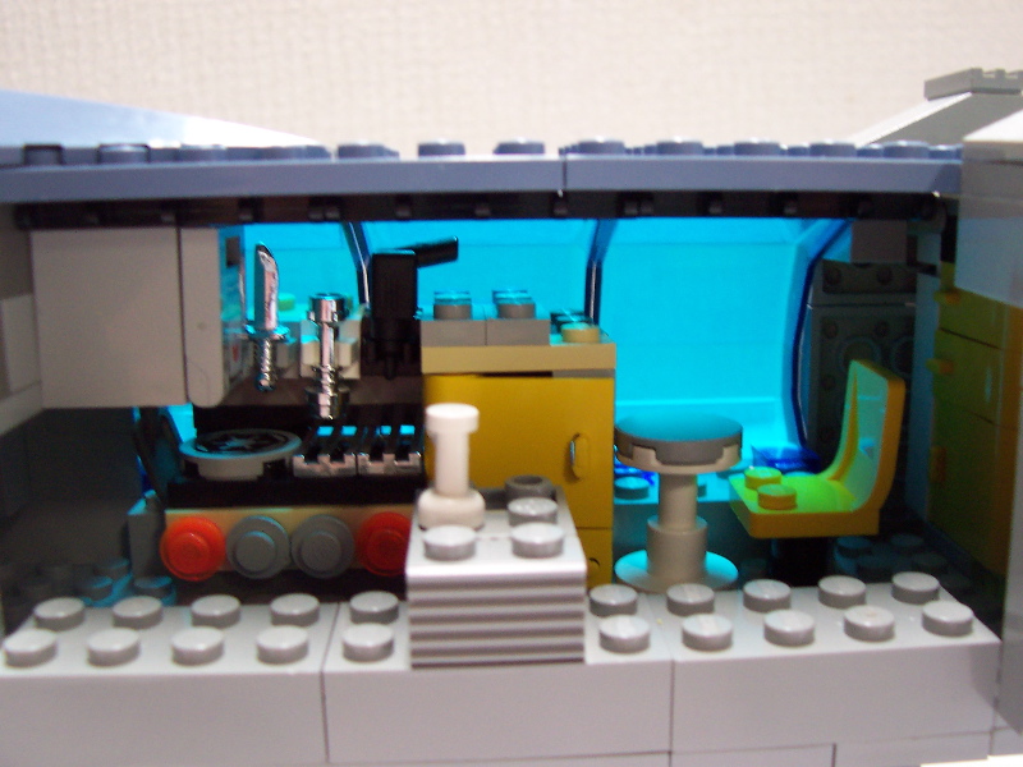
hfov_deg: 50.1
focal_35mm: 37
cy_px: 384
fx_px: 1093
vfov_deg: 38.7
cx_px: 512
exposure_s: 1/10
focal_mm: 5.6
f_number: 2.8
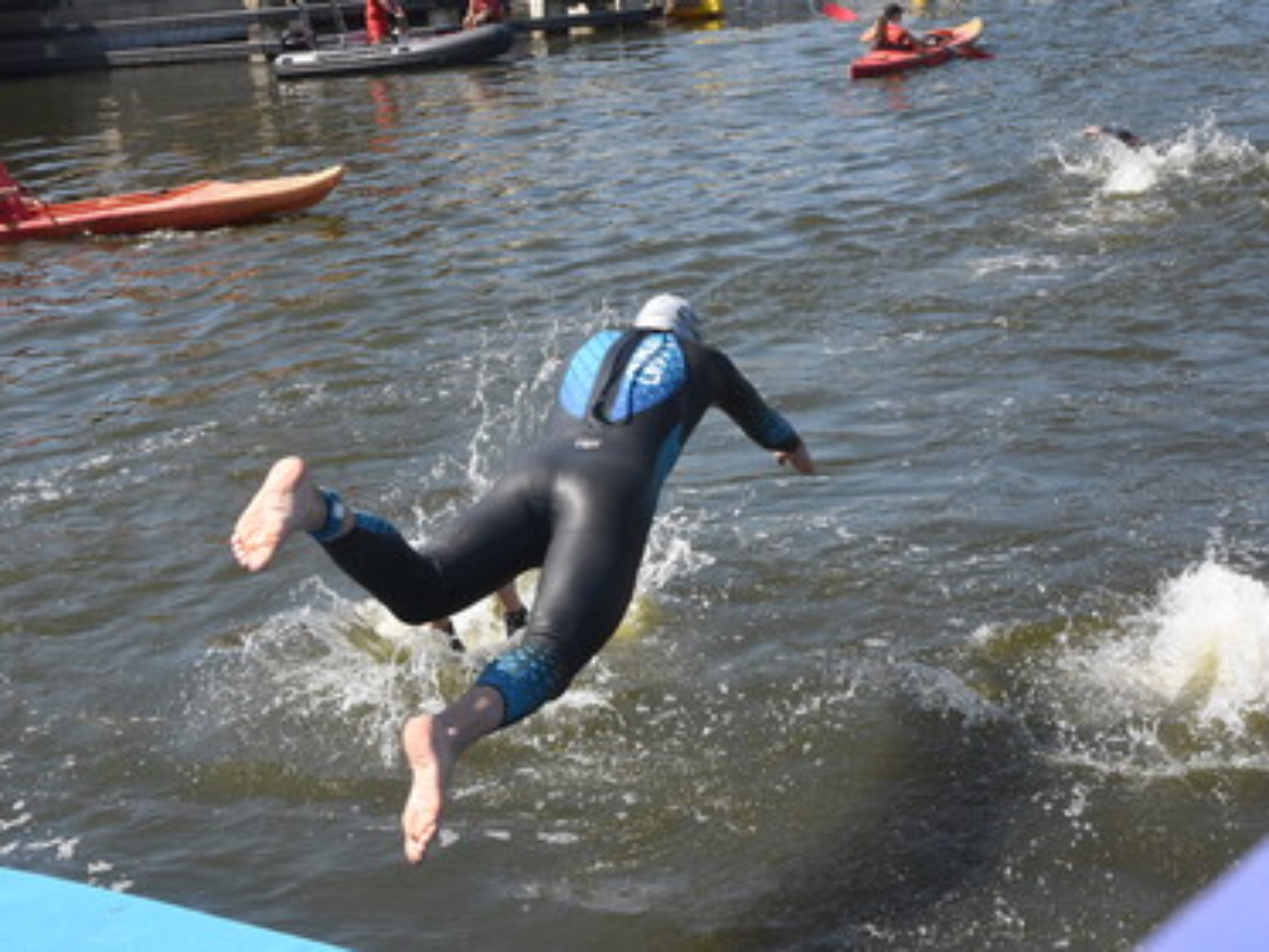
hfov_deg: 34.3
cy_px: 473
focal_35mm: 56
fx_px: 2054
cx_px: 548
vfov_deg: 26.1
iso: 1250
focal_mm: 34
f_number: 13
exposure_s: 1/640
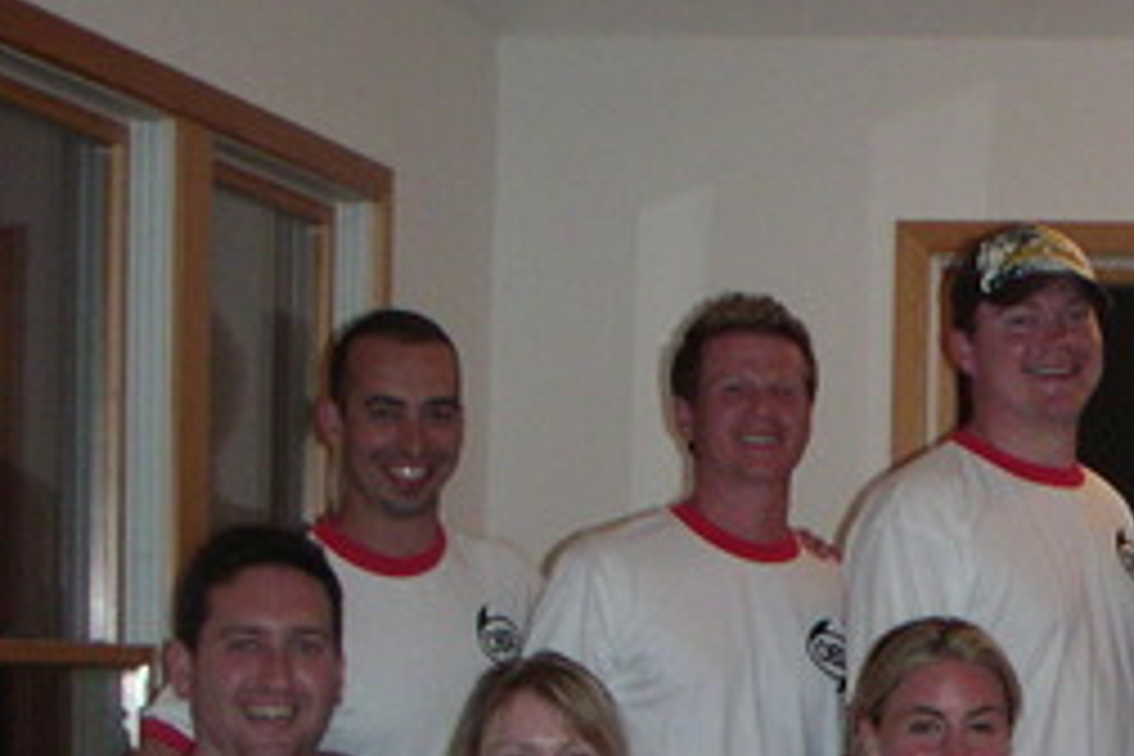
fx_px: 3465
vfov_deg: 12.3
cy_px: 747
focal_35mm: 110
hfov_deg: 17.6
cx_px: 1408
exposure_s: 1/50
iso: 160
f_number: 2.8
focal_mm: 5.7
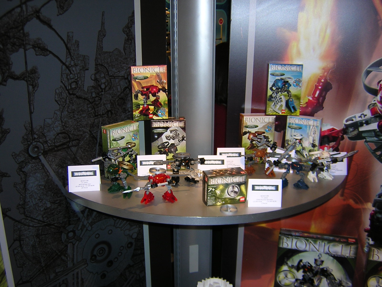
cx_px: 191
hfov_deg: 51.4
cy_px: 144
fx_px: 397
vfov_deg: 39.7
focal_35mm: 36
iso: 100
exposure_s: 1/60.1
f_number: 2.6
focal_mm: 4.7
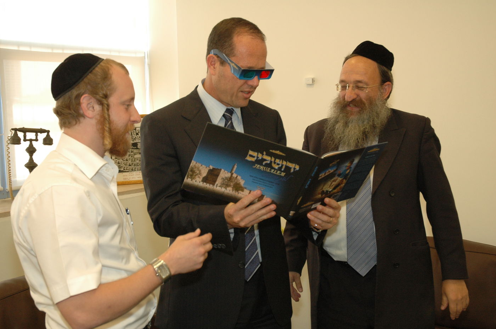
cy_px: 164
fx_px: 640
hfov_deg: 42.4
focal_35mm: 46
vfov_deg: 28.9
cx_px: 248
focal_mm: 31
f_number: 5.6
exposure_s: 1/100
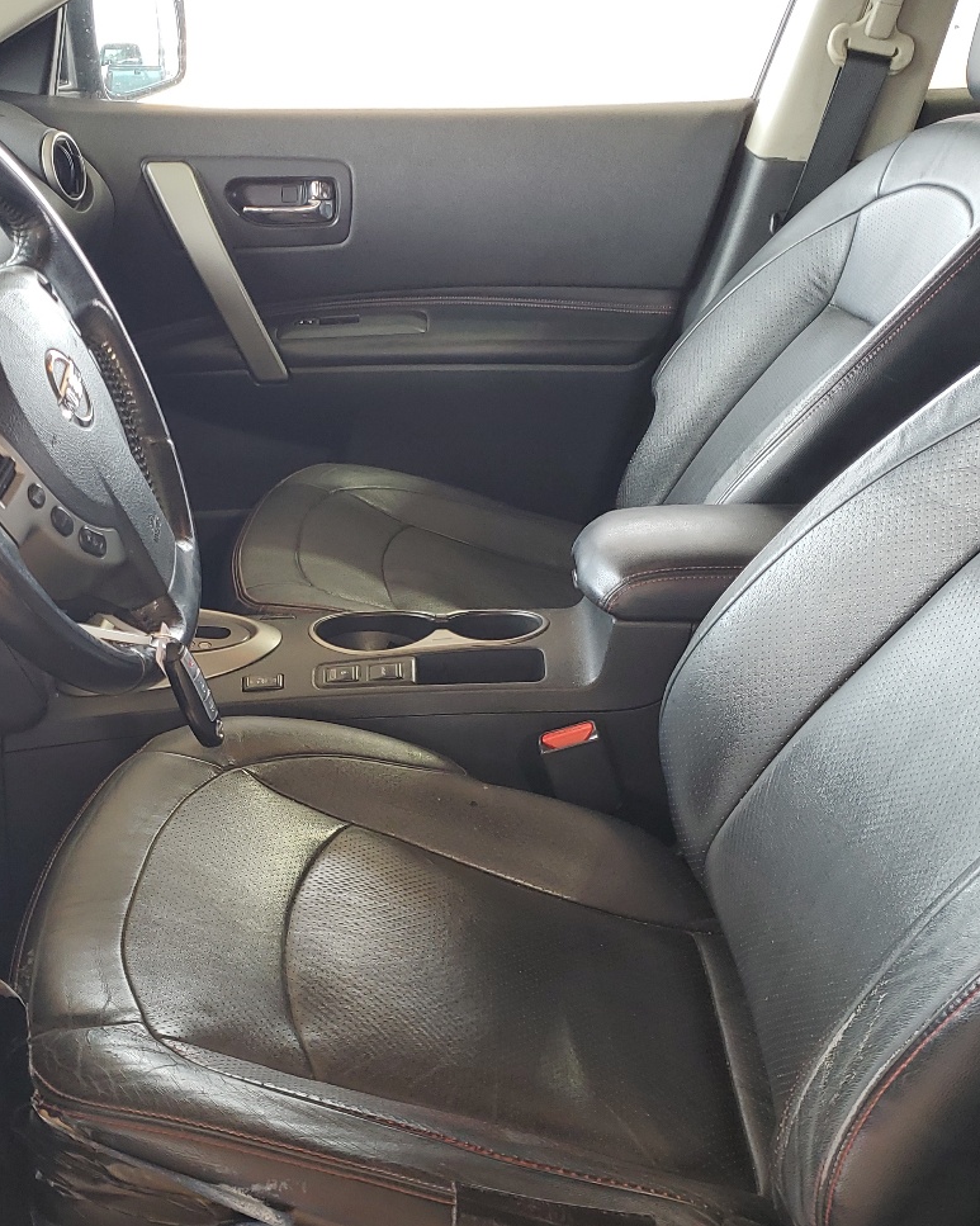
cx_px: 303
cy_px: 718
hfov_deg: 35.2
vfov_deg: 43.7
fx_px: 1523
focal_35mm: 42
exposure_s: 1/60.2
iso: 54
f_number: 1.5
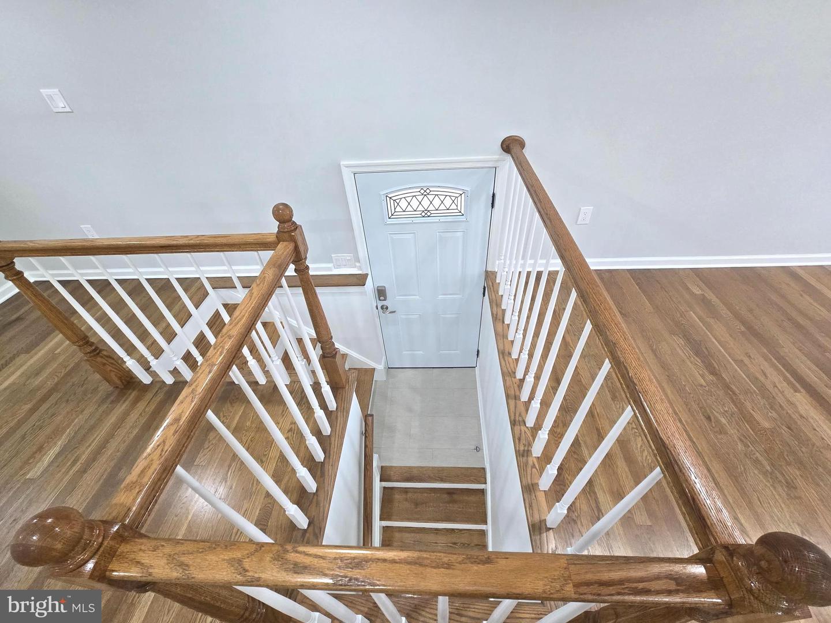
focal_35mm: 13
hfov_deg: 106.2
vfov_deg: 89.9
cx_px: 416
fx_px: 312
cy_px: 312
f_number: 2.2
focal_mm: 2.2
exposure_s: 1/60
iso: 200
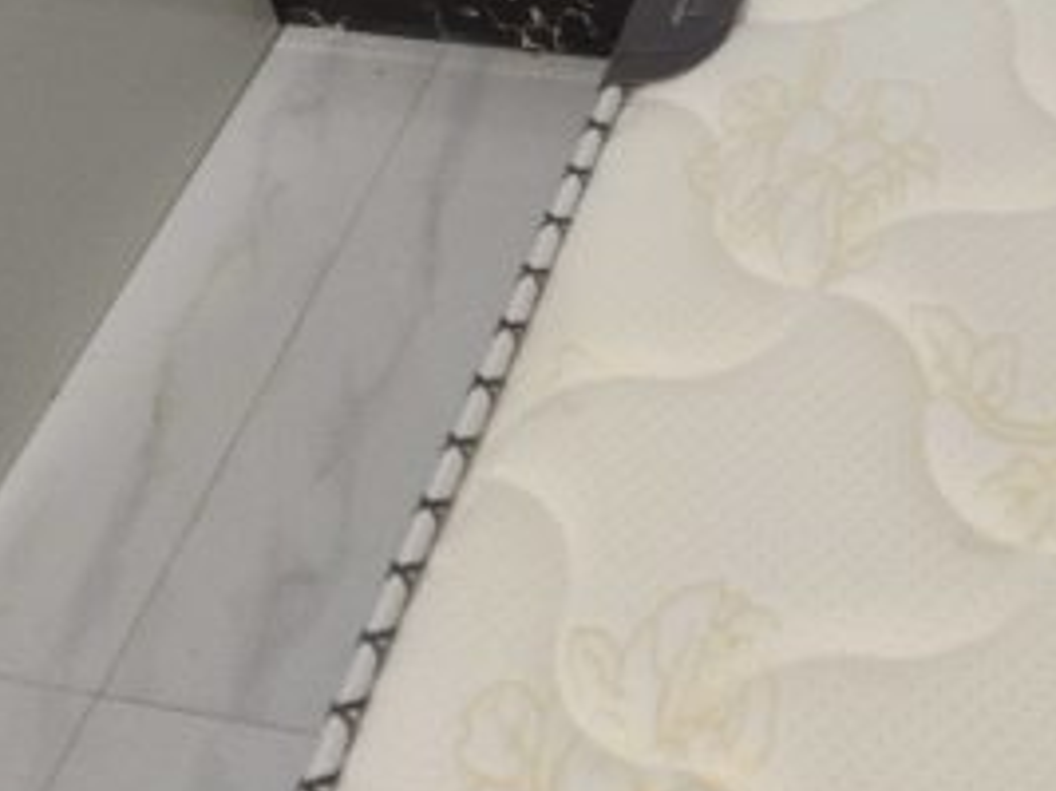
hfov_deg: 25.1
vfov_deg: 18.2
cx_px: 973
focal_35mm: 75
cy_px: -253
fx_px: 2287
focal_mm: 4.71
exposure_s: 1/100
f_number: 1.8
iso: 148
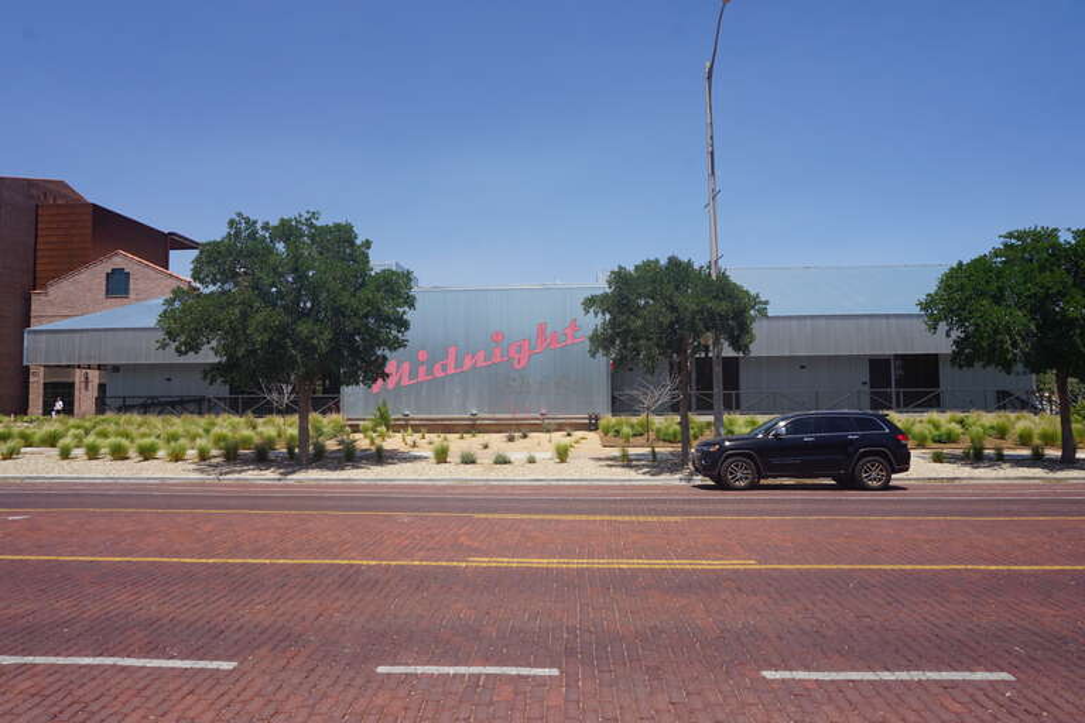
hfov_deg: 73.7
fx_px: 723
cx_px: 542
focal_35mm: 24
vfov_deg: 53.1
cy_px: 362
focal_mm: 16
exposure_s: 1/160
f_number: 11
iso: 100
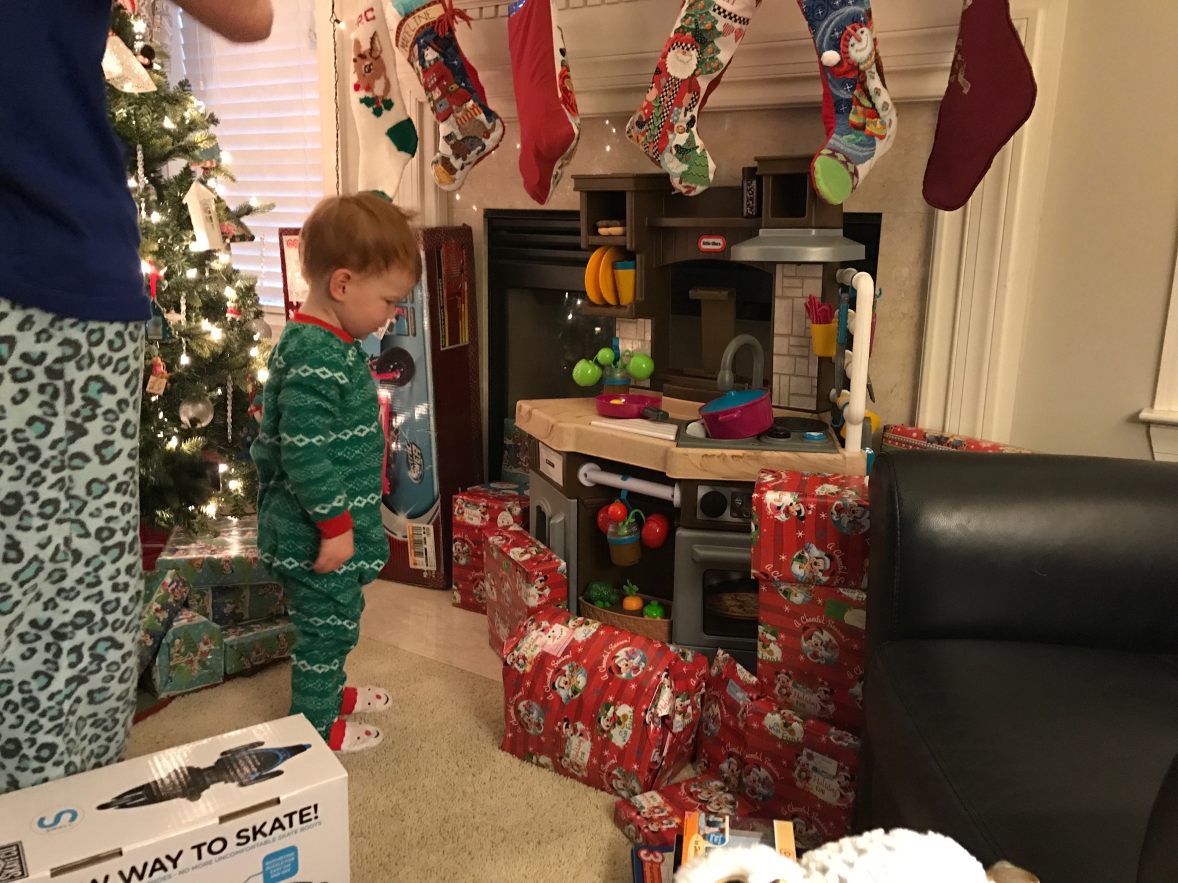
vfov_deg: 49.7
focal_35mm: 28
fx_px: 953
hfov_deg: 63.4
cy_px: 442
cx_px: 589
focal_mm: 3.99
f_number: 1.8
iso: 80
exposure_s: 1/4
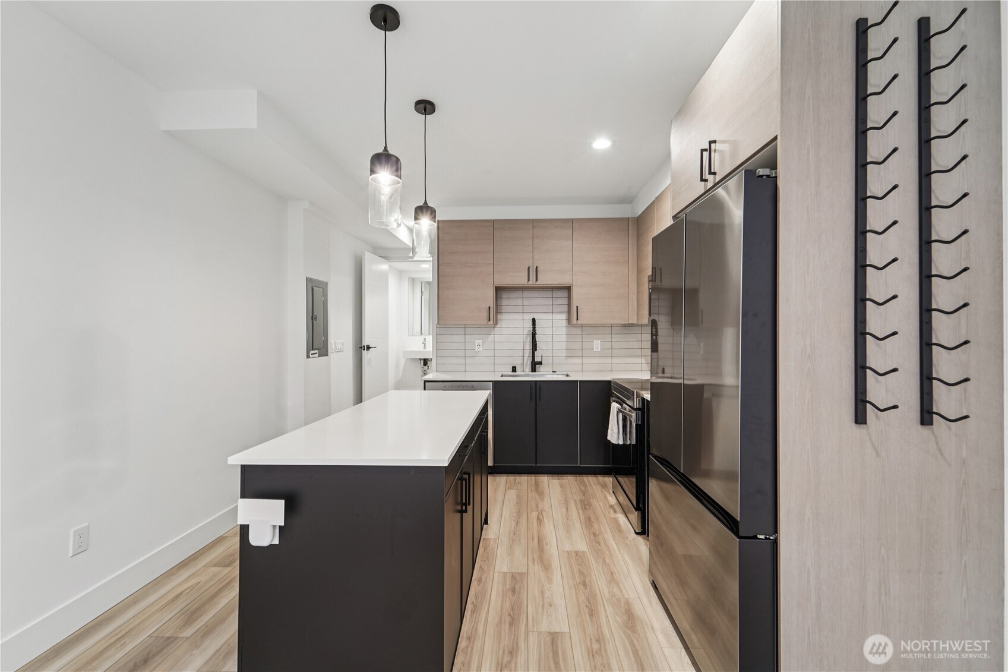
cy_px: 336
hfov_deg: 104.3
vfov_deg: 81.2
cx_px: 504
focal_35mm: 14
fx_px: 392
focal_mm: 14
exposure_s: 1/4
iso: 200
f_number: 8
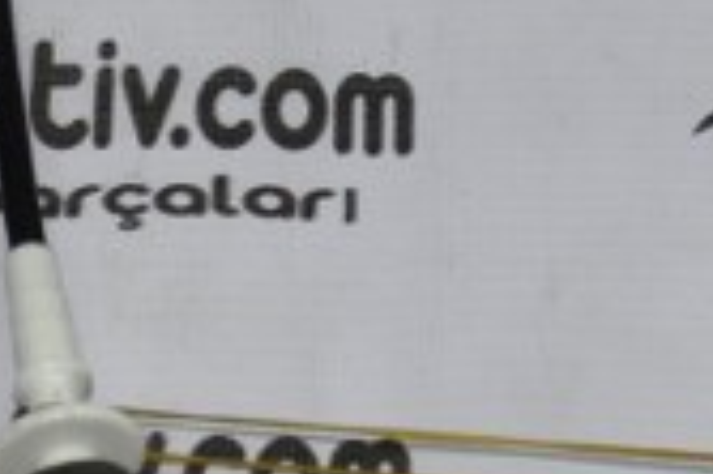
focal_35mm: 307
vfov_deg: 4.5
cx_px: 559
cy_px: 231
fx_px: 6074
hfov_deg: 6.7
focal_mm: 38
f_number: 4.5
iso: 200
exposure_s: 1/125
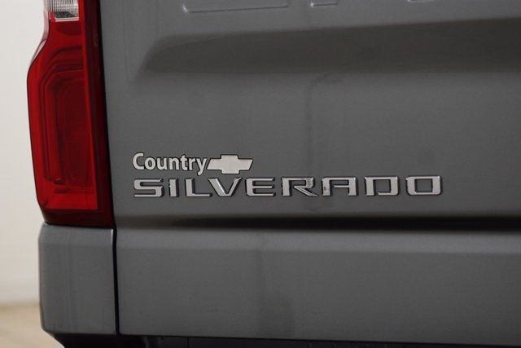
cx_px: 260
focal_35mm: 105
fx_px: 1520
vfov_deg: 13.0
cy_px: 174
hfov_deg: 19.5
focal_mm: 70
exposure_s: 1/125
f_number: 4
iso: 1600
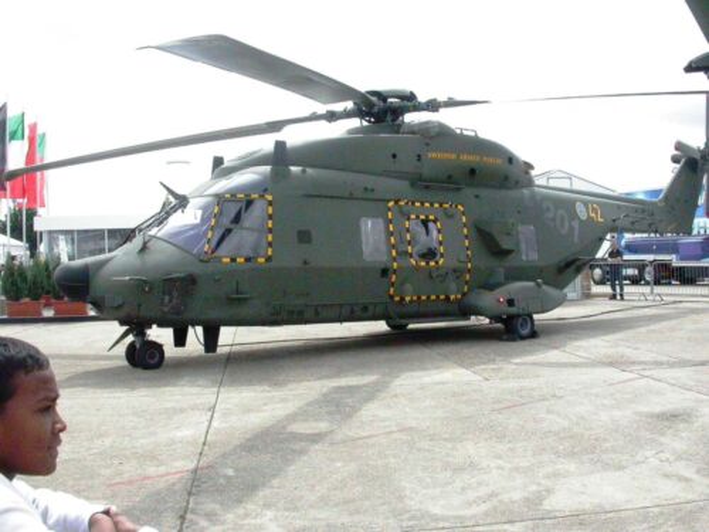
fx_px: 778
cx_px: 354
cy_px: 266
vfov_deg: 37.7
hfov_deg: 49.0
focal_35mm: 38
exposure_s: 1/2300
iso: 800
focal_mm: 7.85
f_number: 6
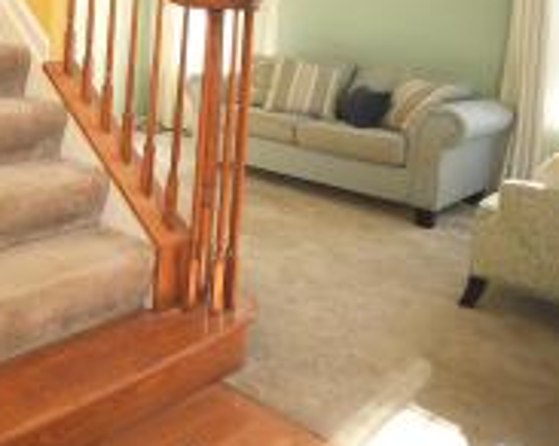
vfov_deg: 37.1
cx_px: -31
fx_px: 611
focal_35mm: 37
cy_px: 34
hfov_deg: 41.1
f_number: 2.8
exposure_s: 1/60
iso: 320
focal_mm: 16
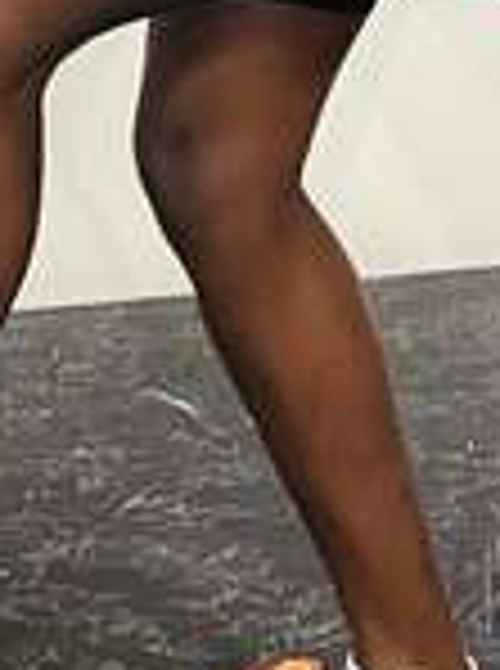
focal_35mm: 140
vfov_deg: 12.4
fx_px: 2708
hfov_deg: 10.5
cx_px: 293
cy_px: -674
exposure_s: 1/60
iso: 200
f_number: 1.5
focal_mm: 5.7
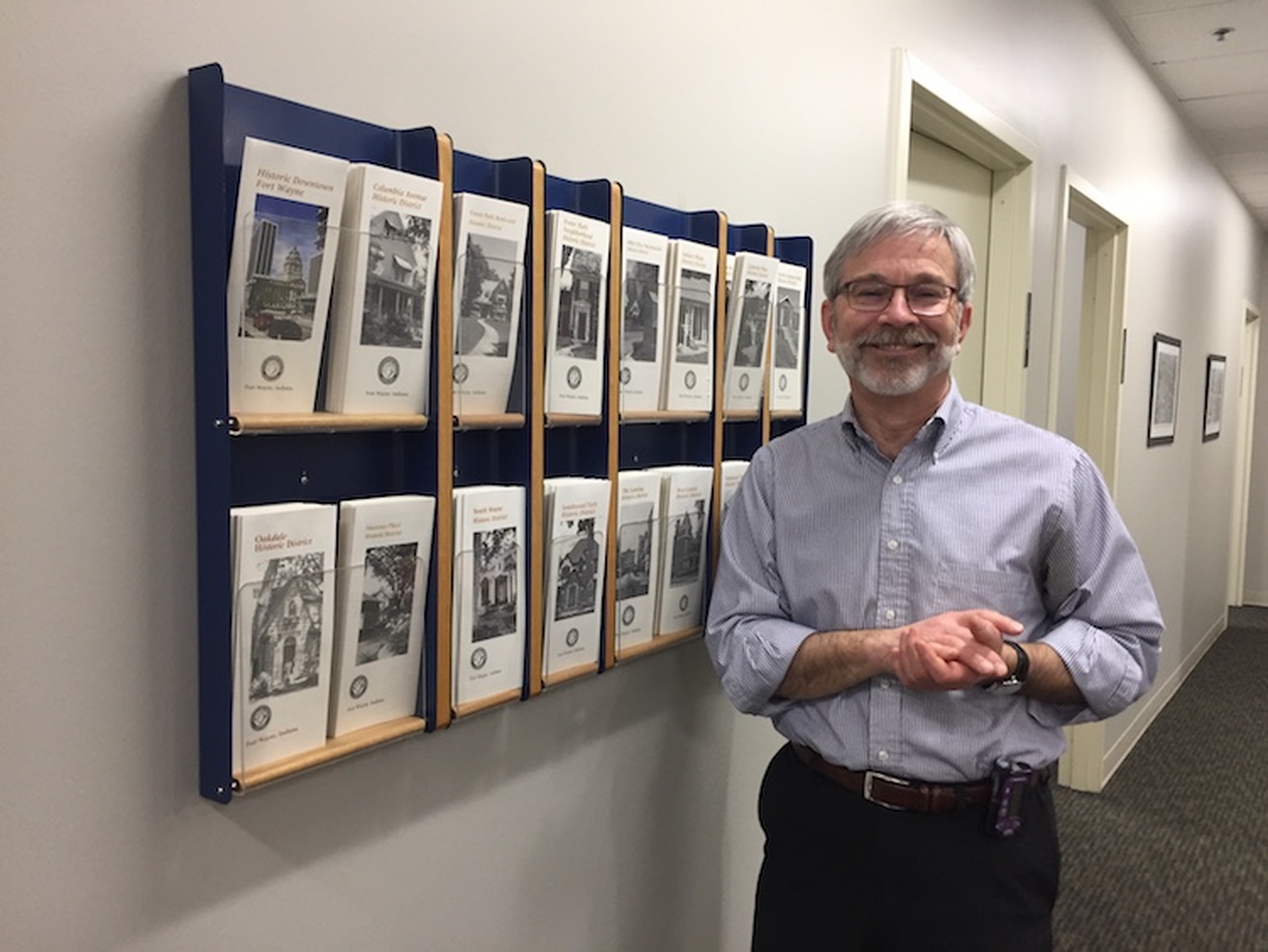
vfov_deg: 48.3
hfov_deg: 61.6
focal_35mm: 29
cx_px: 634
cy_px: 476
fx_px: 1063
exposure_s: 1/30
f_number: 2.2
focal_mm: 4.15
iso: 50
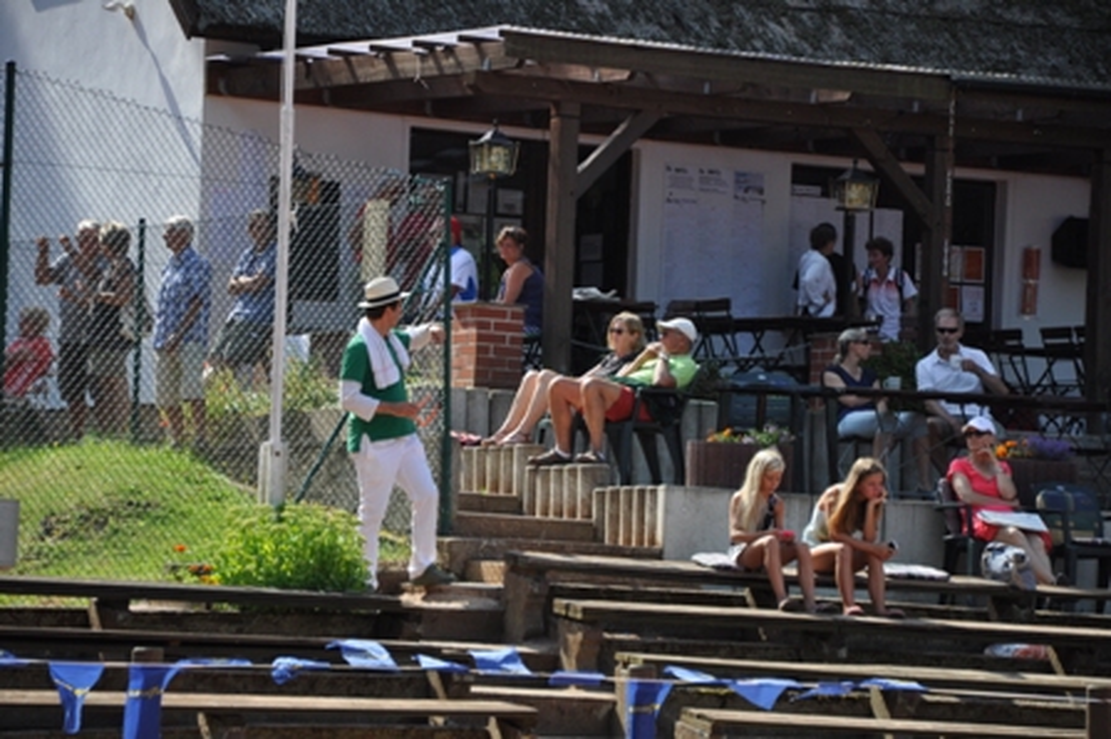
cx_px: 556
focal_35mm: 158
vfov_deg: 8.7
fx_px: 4857
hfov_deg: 13.0
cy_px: 370
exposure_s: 1/1000
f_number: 5.6
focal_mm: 105
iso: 500
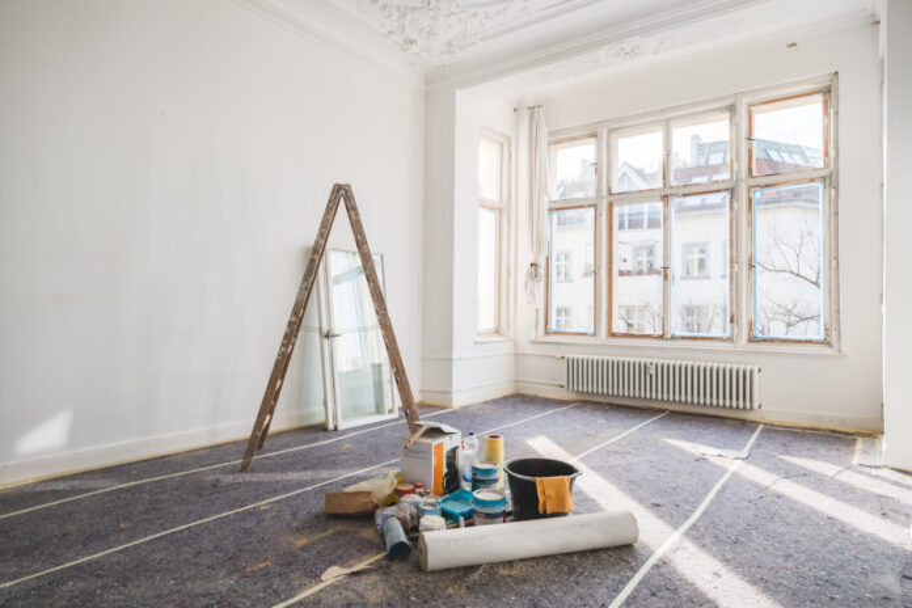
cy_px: 304
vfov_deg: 59.5
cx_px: 456
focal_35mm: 21
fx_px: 532
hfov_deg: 81.2
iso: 200
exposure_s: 1/340
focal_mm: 13.8
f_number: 4.5
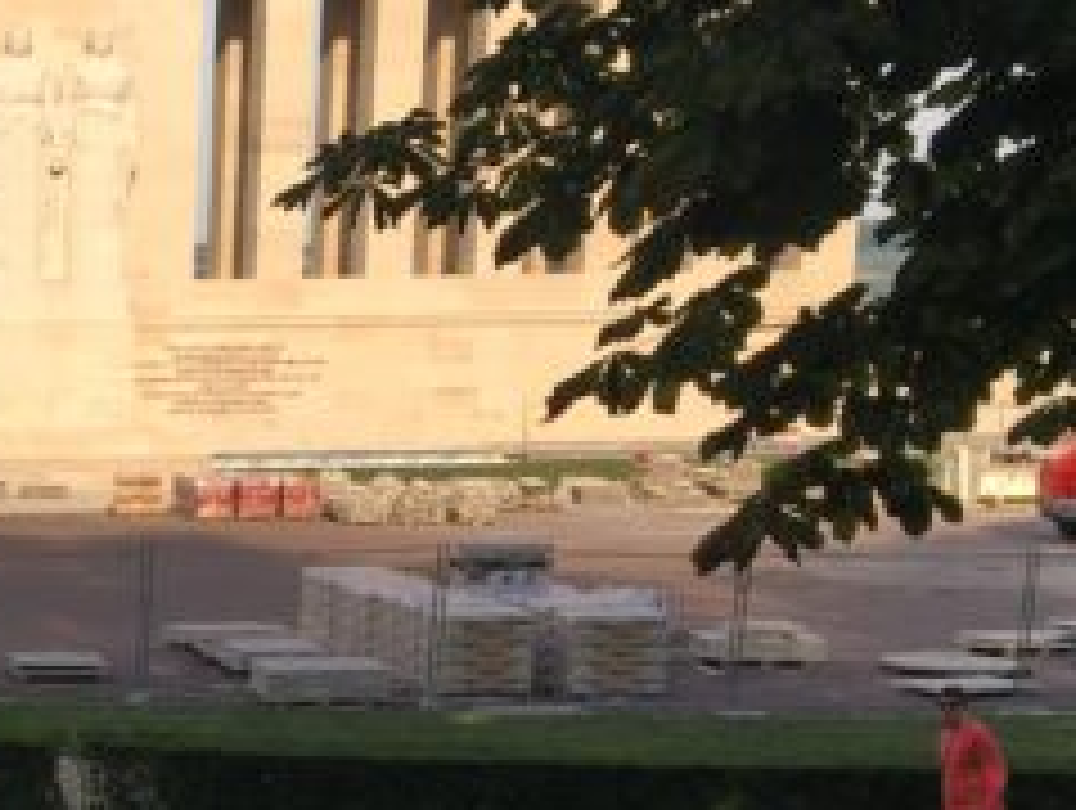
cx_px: -356
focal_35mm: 93
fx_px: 2895
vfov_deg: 15.4
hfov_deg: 19.3
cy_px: 927
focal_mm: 4.15
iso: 25
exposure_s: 1/651
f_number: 2.2
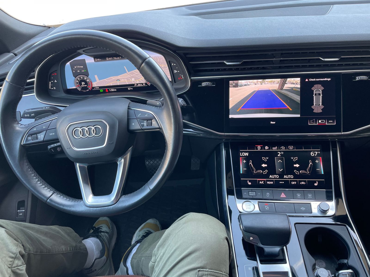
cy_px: 138
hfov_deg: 67.3
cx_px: 185
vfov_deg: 53.1
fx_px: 278
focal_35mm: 26
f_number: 1.6
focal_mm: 4.2
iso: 80
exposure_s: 1/121
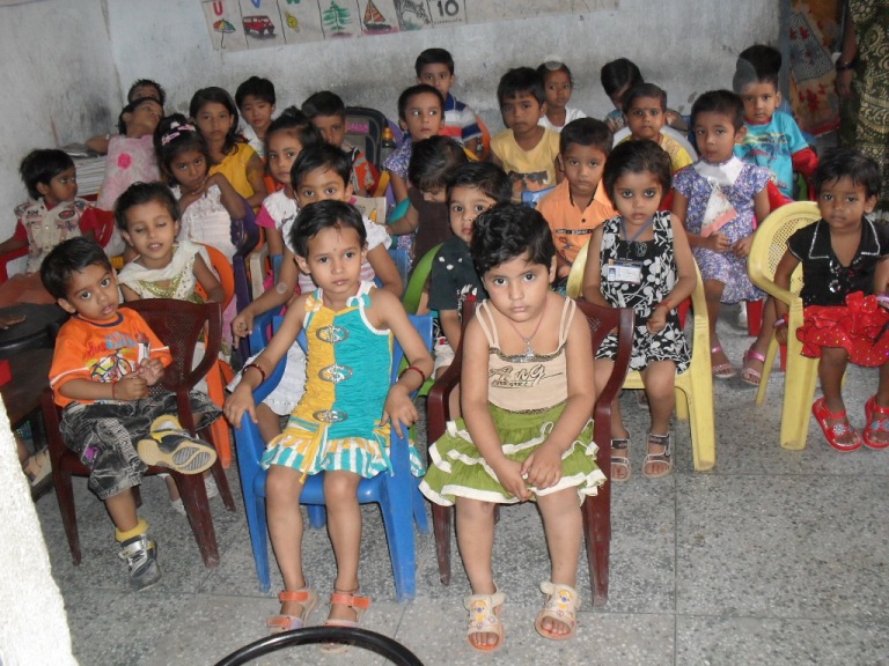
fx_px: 976
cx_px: 444
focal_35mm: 38
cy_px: 333
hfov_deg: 49.0
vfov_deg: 37.7
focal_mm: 6.3
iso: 200
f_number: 2.8
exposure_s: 1/45
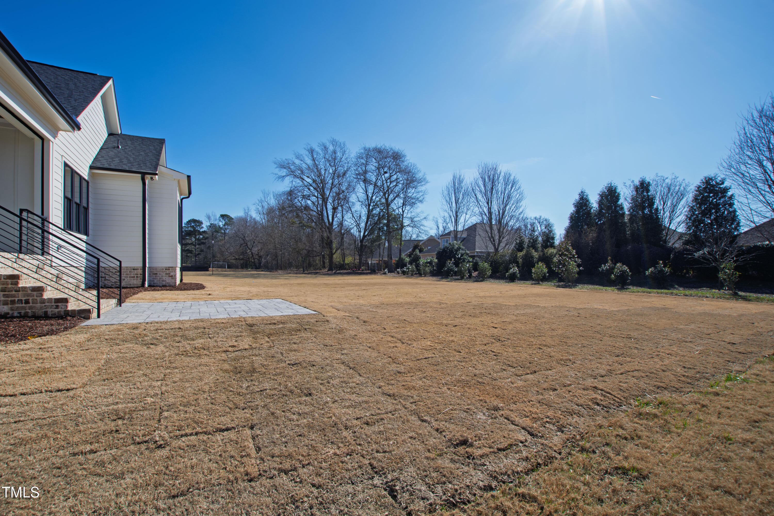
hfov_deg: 100.4
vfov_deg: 77.3
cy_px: 258
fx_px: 322
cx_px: 387
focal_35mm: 15
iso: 100
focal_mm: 10
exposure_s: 1/160
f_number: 8
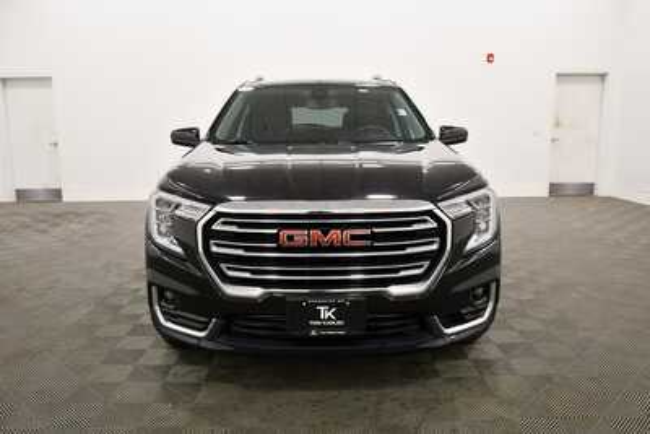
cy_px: 217
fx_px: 542
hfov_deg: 61.9
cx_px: 325
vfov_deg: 43.6
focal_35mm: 30
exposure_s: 1/125
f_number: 5.6
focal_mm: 20
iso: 900
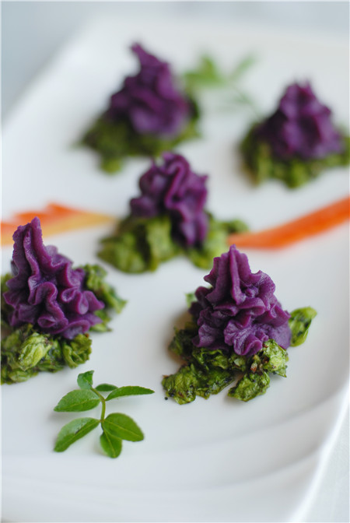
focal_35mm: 75
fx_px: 1090
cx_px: 175
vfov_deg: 27.0
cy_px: 262
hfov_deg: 18.2
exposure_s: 1/250
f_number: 2.5
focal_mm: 50
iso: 100
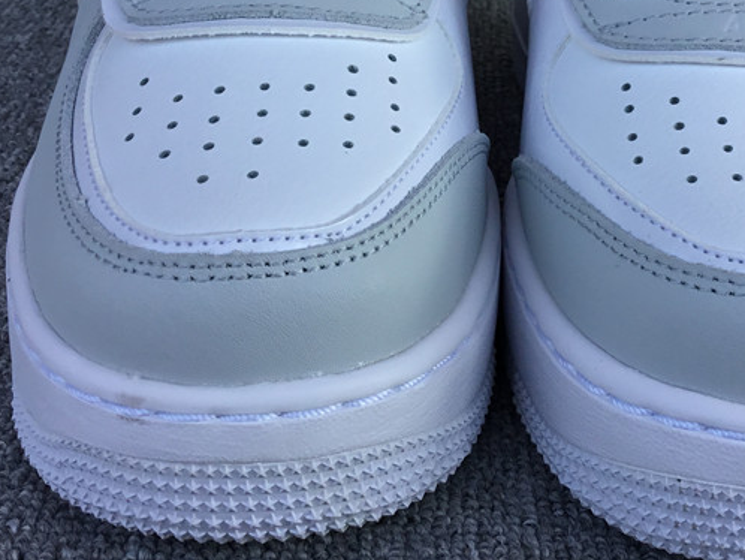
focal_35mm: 56
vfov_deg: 25.8
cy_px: 147
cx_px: 500
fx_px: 1206
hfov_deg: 34.0
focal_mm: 3.3
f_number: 2.4
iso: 25
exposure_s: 1/413
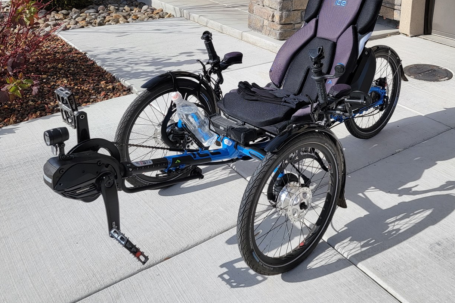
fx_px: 518
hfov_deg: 46.6
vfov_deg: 31.5
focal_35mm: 41
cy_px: 44
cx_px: 307
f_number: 1.8
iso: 16
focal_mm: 6.7
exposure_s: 1/1067
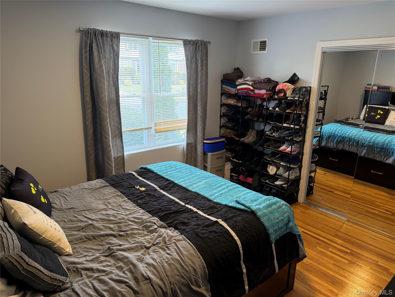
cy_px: 148
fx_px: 274
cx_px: 198
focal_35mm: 24
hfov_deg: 71.6
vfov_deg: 56.8
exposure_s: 1/93
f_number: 1.78
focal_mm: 6.76
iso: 200
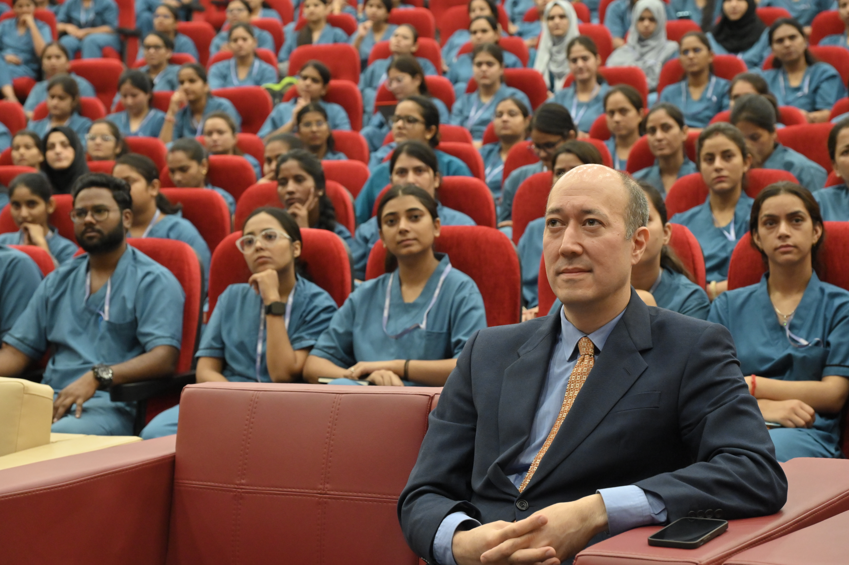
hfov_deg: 29.3
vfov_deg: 19.7
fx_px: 1626
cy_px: 282
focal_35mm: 69
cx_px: 424
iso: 5000
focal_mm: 69
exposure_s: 1/50
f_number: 5.6
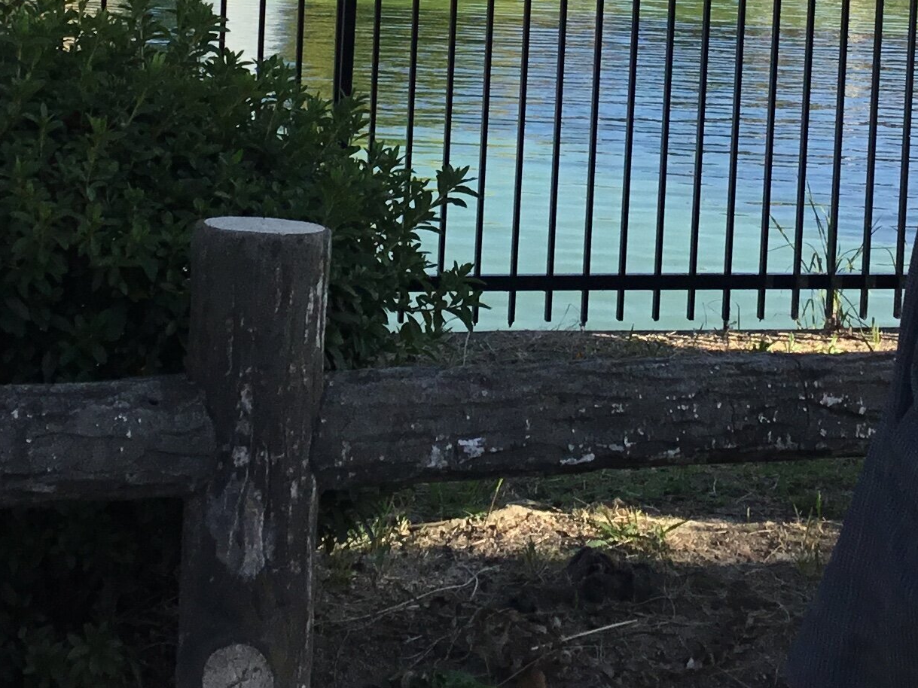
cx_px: 479
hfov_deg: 23.6
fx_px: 2201
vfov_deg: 16.9
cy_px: -167
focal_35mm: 83
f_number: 2.4
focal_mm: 3.3
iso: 25
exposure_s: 1/691
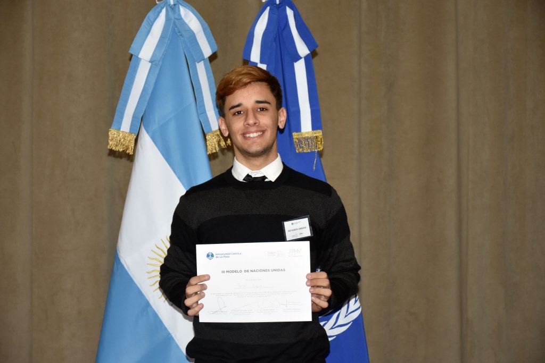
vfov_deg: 13.0
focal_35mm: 105
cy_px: 182
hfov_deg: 19.5
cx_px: 272
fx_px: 1590
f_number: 5
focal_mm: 70
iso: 800
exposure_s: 1/60
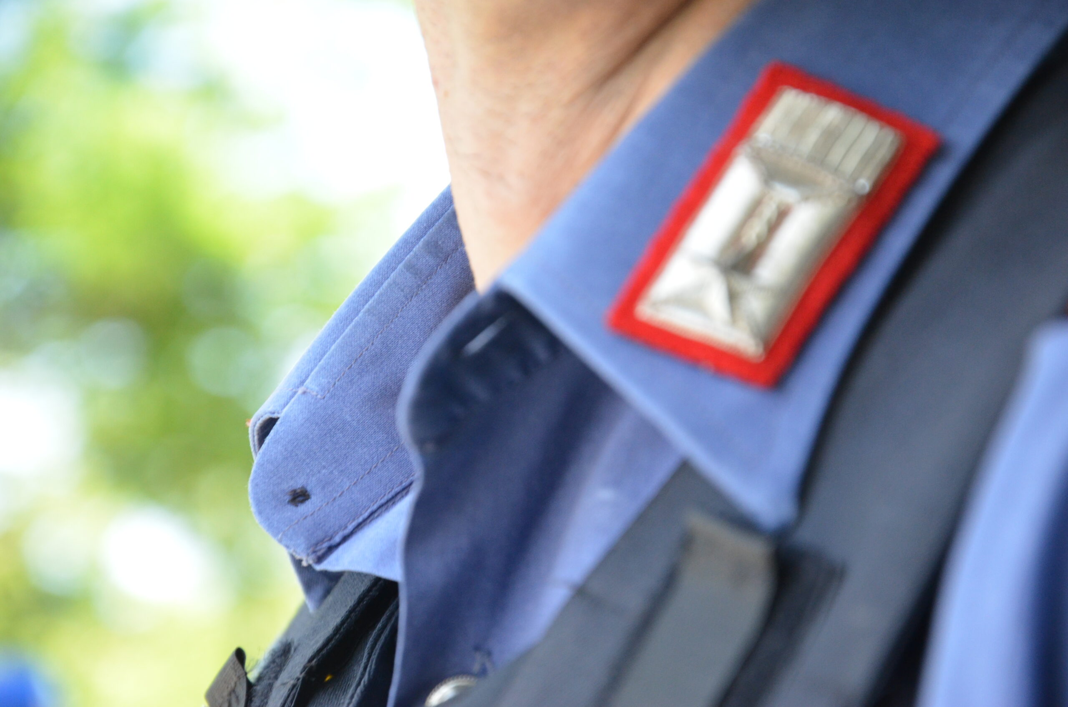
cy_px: 354
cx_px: 534
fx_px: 4663
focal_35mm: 158
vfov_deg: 8.7
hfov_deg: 13.1
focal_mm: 105
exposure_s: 1/400
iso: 1600
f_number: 5.6
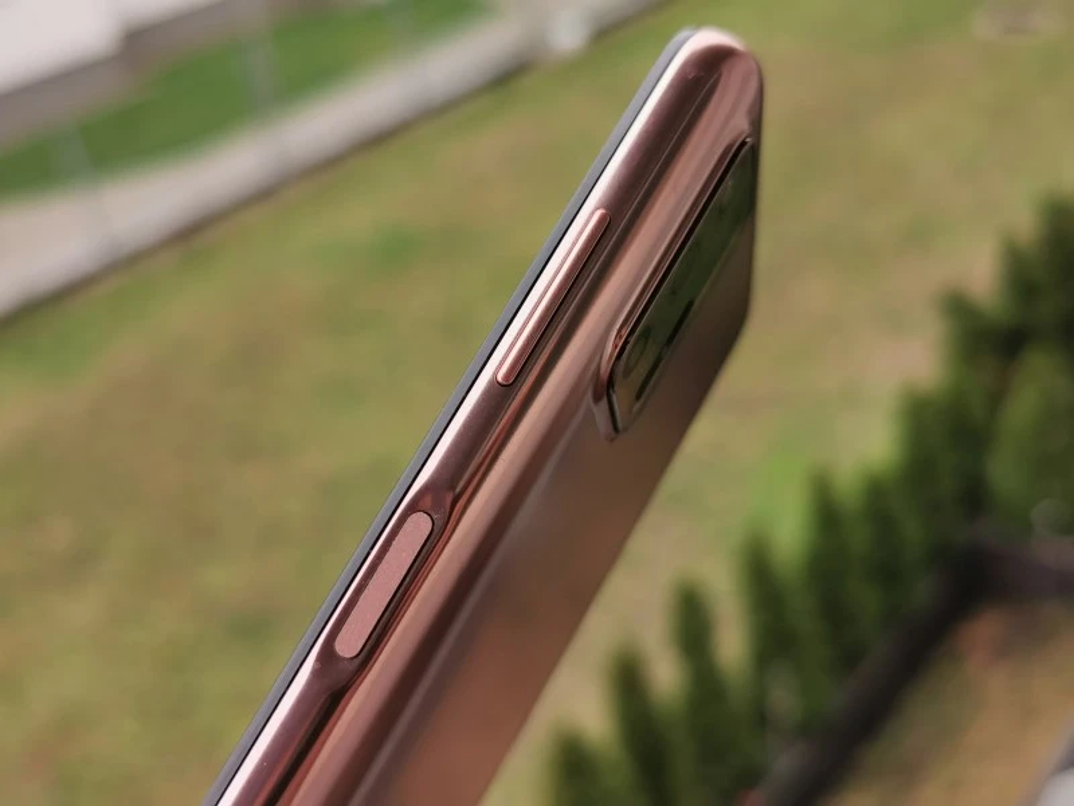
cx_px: 537
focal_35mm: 41
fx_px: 1272
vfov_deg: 35.1
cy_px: 403
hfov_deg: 45.8
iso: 50
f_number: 1.6
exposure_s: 1/162
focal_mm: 5.56
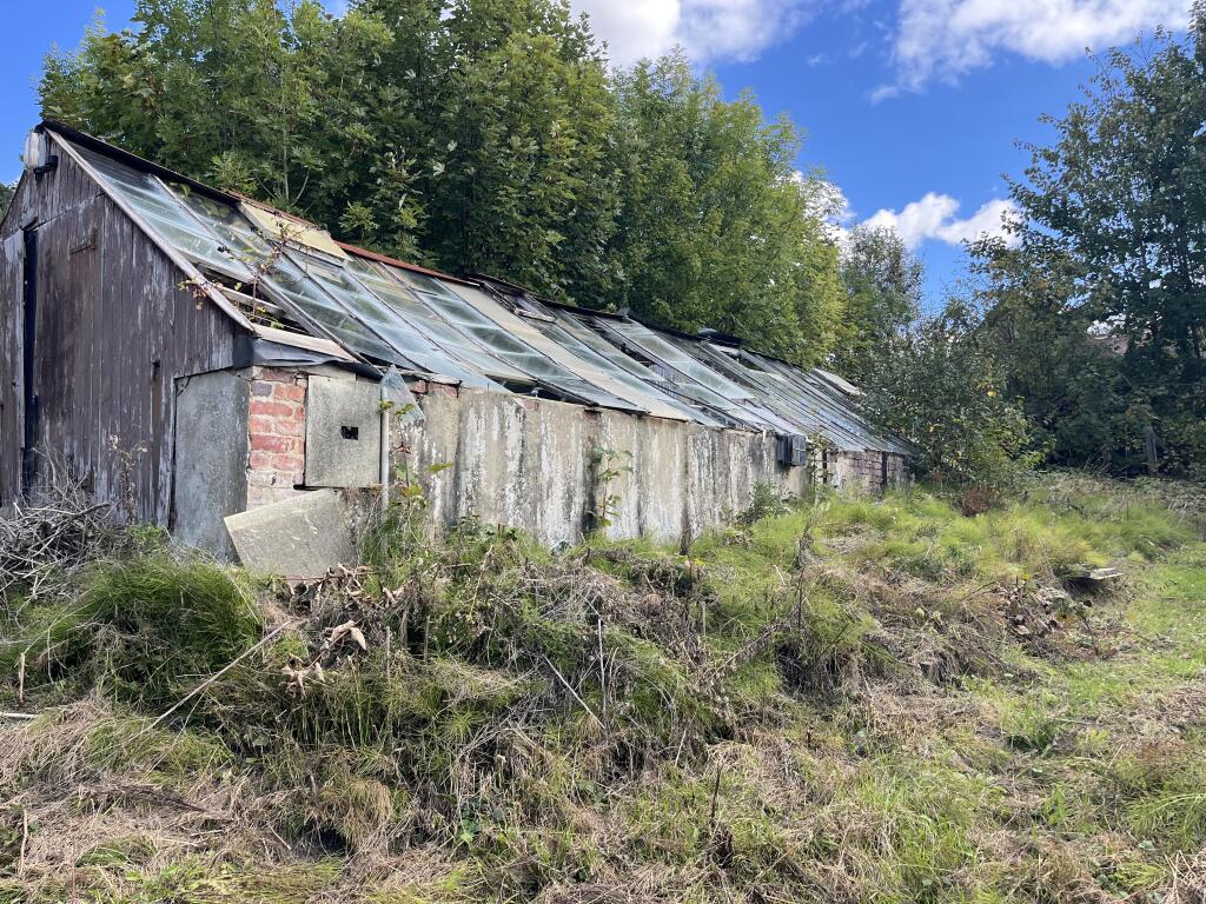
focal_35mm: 26
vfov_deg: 53.1
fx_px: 906
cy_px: 452
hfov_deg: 67.3
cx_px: 603
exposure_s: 1/668
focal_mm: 5.1
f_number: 1.6
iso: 50
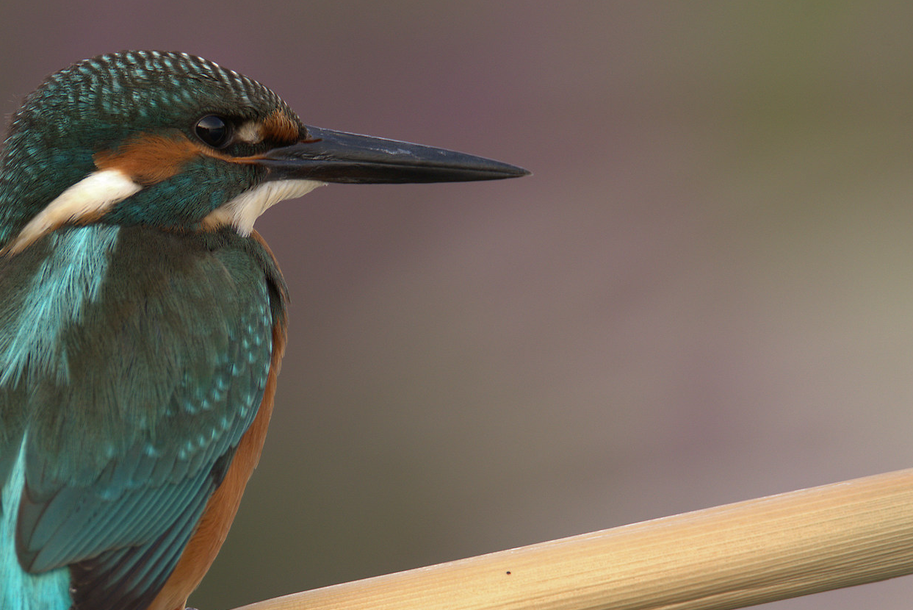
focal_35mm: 1062
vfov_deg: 1.3
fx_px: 26945
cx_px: 207
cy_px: 281
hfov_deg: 1.9
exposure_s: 1/80
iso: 400
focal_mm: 550
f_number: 8
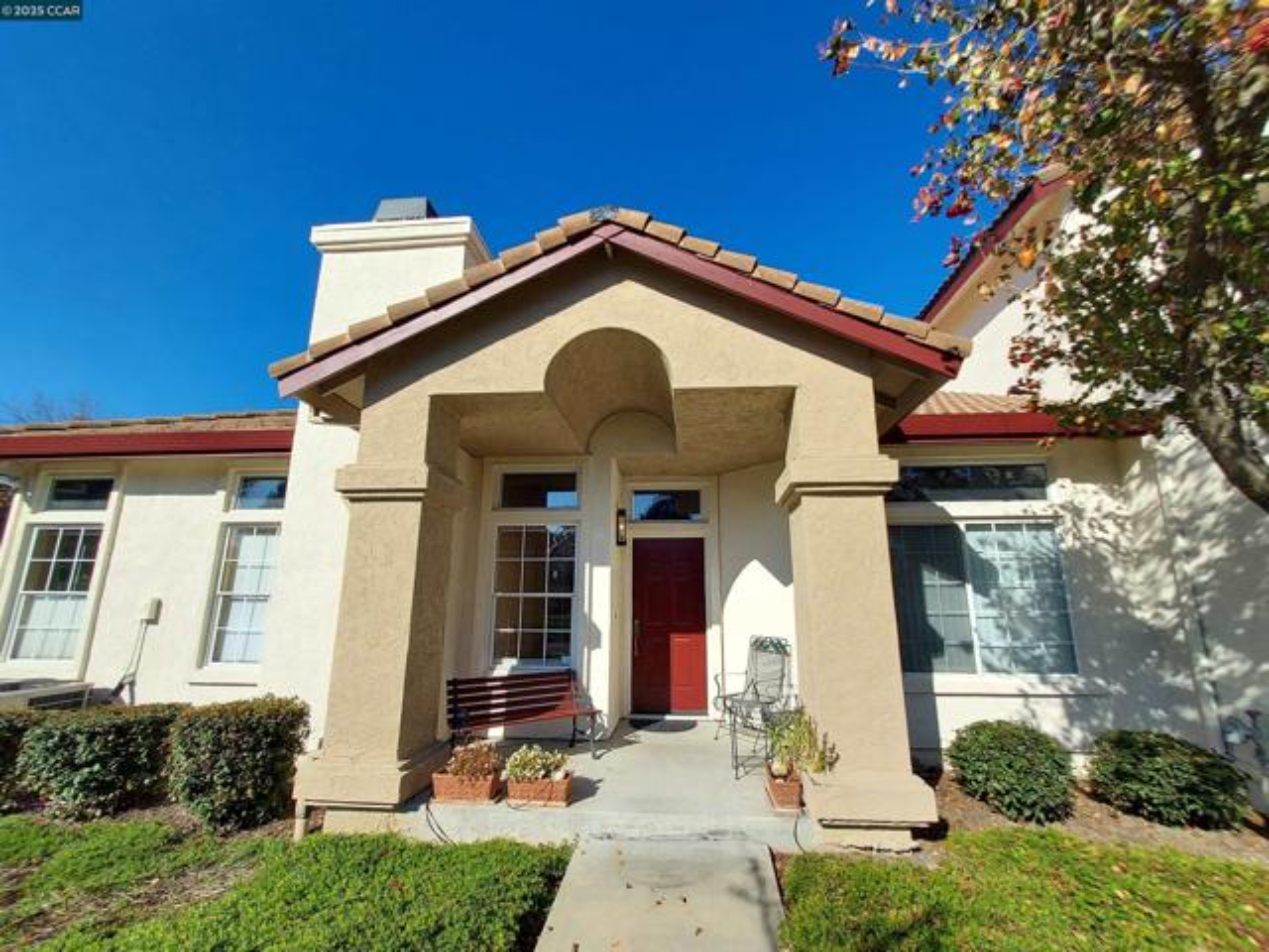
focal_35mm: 13
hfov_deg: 106.2
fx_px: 477
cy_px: 476
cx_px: 634
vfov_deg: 89.9
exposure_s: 1/2127
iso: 50
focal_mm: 1.42
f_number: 2.2
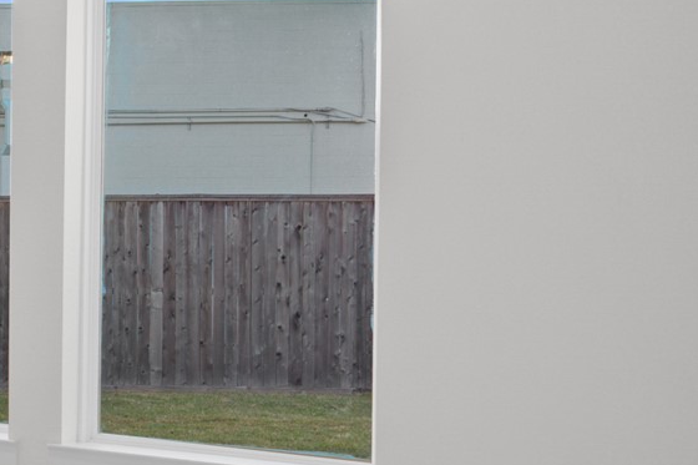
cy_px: 289
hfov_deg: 20.6
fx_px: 1202
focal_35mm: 62
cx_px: -606
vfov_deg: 21.9
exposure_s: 1/6
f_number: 8
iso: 100
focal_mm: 16
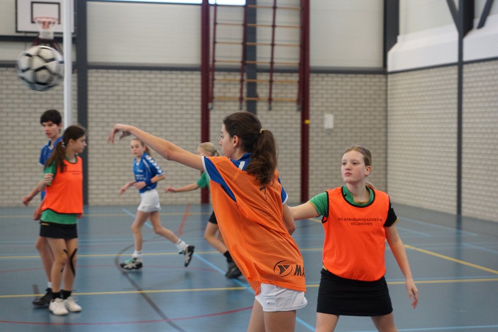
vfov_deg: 18.2
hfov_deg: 27.0
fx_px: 1037
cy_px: 166
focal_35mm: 75
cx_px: 249
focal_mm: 50
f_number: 3.2
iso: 800
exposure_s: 1/200
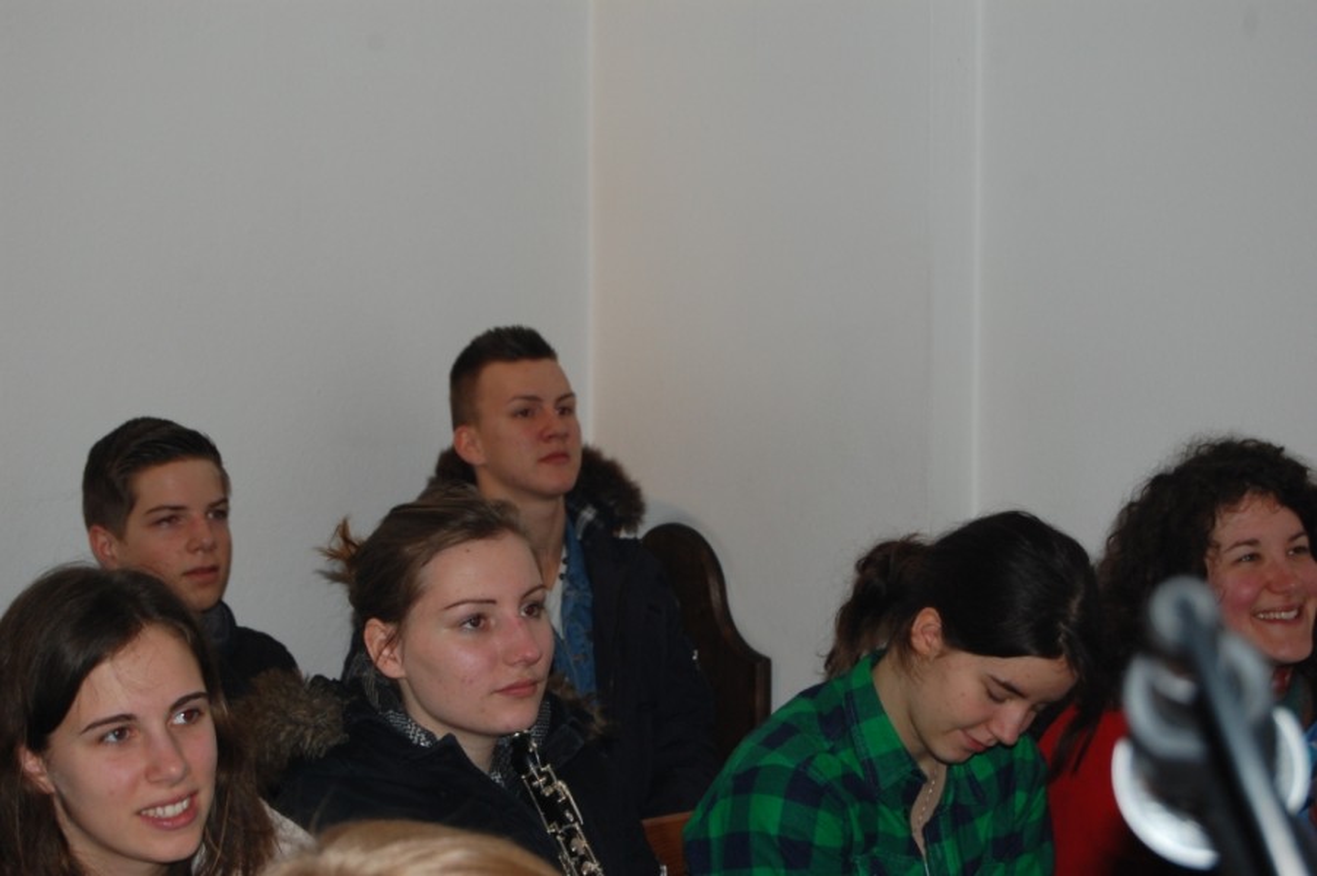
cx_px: 658
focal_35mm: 82
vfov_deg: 16.5
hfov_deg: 24.6
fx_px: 3016
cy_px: 438
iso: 400
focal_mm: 55
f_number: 5.6
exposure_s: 1/60
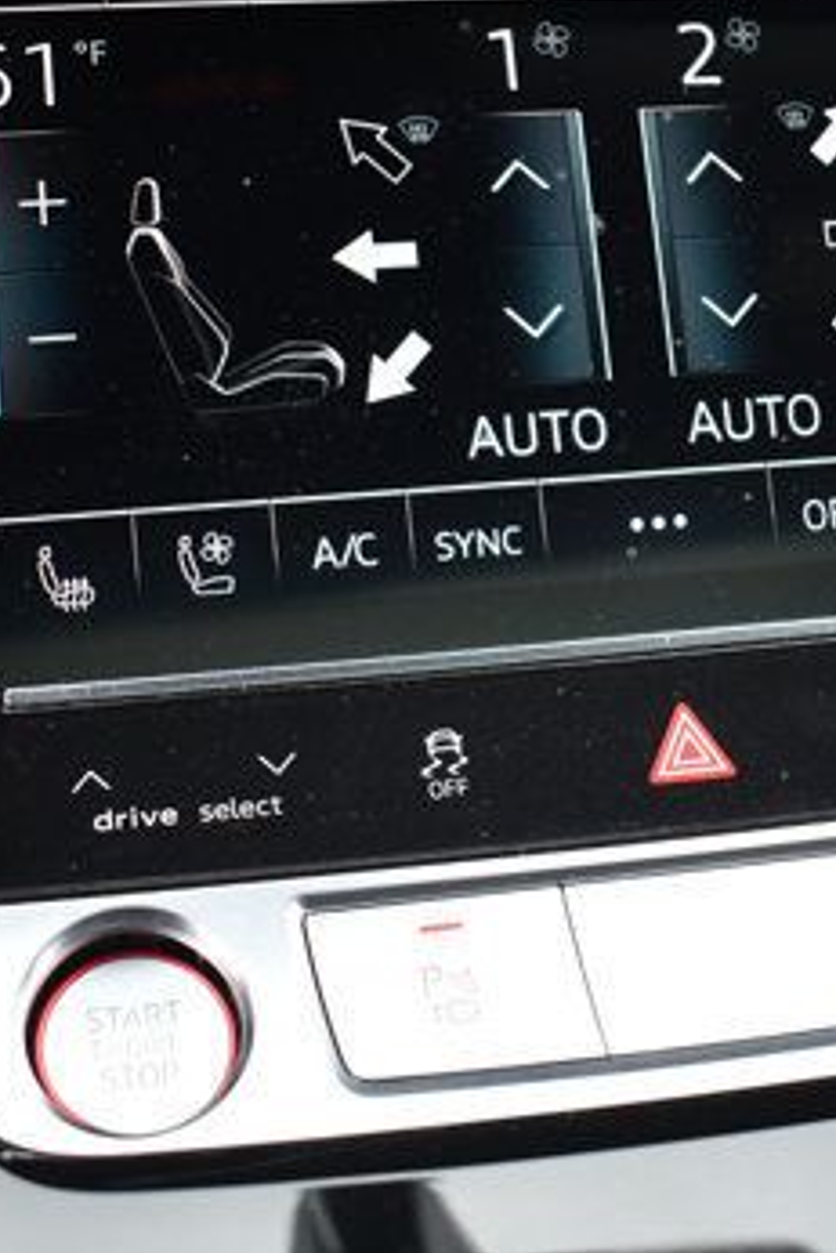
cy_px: 483
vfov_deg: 32.7
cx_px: 499
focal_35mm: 61
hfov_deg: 22.3
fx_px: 2123
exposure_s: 1/200
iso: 800
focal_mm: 22
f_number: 3.8
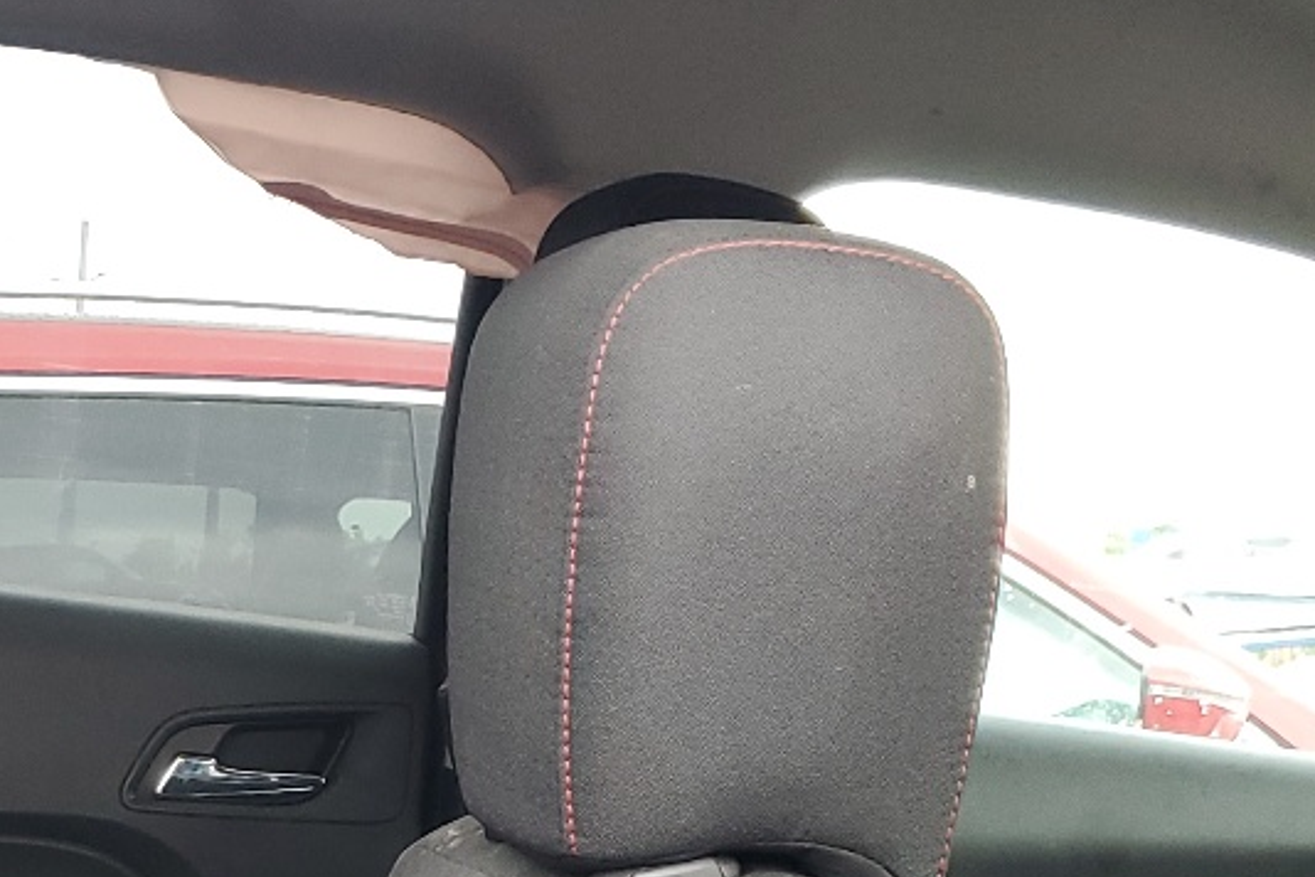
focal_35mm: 81
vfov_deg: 15.7
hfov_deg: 23.0
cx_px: -256
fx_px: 2959
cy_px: 1247
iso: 66
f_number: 1.5
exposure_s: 1/60.2
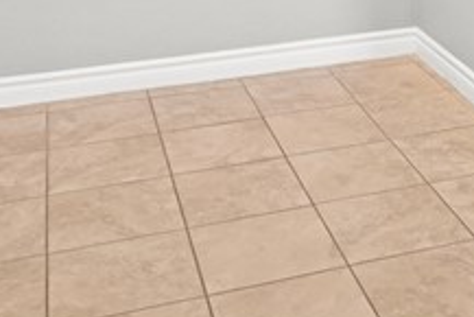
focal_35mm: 75
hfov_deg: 26.0
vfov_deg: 15.5
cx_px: 436
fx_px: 988
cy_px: -261
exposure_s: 1/1.25
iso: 500
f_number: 8
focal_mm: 15
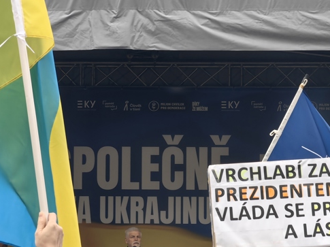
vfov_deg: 8.5
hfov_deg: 11.3
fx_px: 1667
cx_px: 182
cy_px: 144
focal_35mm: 175
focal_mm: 16.85
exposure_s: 1/100
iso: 80
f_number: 3.5
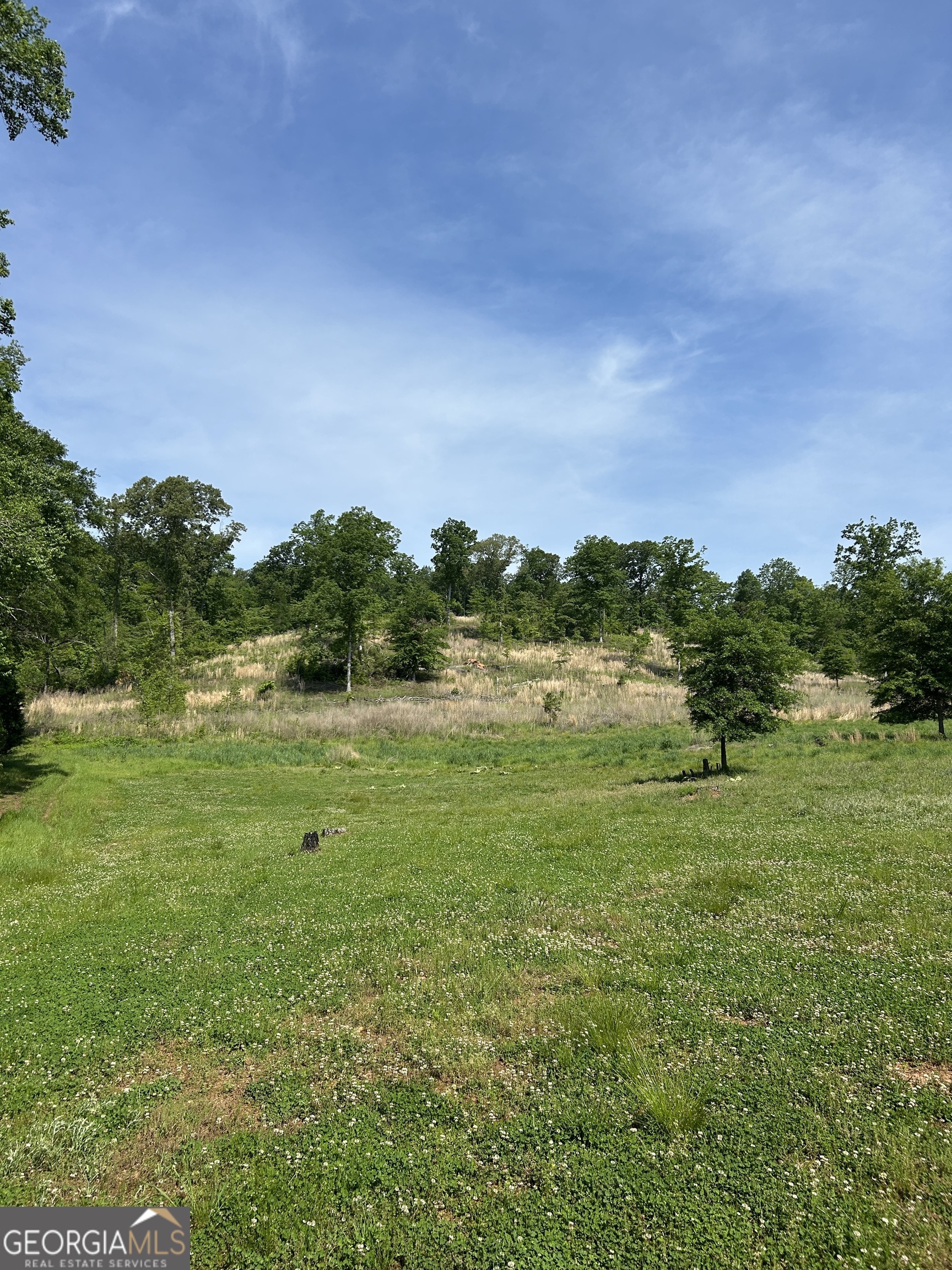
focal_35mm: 26
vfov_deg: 67.3
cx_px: 476
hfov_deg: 53.1
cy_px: 635
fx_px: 953
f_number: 1.5
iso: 50
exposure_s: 1/4630
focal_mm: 5.7
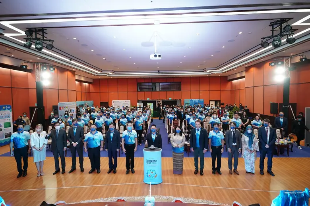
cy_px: 103
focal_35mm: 17
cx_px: 155
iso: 2000
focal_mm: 17
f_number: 4.5
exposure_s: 1/80
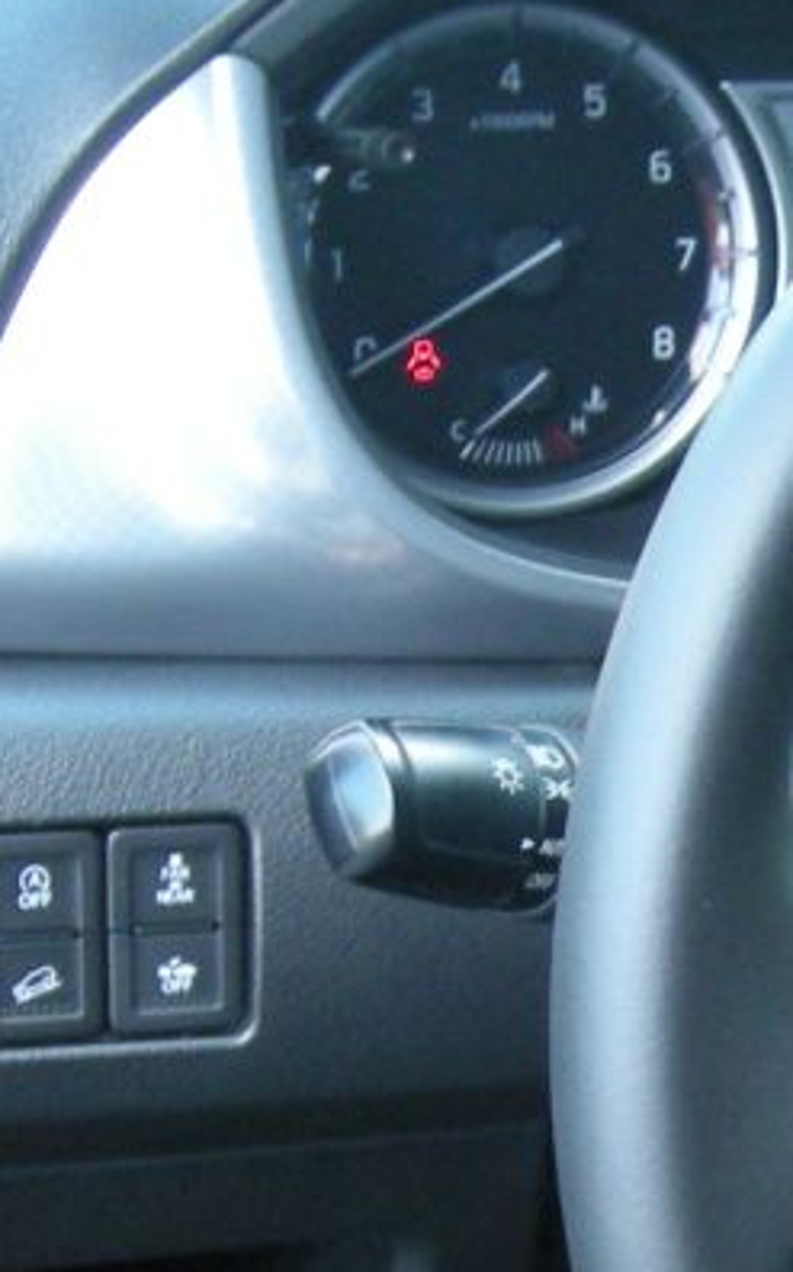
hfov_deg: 9.4
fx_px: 4710
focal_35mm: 136
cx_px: 1092
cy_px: 1349
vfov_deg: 15.0
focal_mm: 5.7
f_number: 2.8
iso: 200
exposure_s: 1/43.4
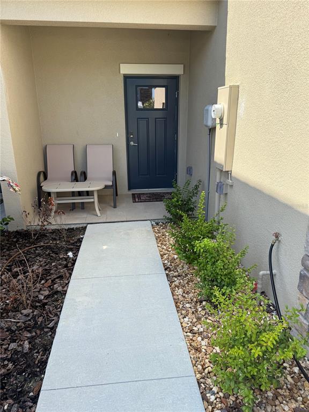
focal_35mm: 24
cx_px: 154
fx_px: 286
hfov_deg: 56.8
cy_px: 206
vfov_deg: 71.6
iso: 80
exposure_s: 1/1585
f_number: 1.78
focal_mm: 6.76
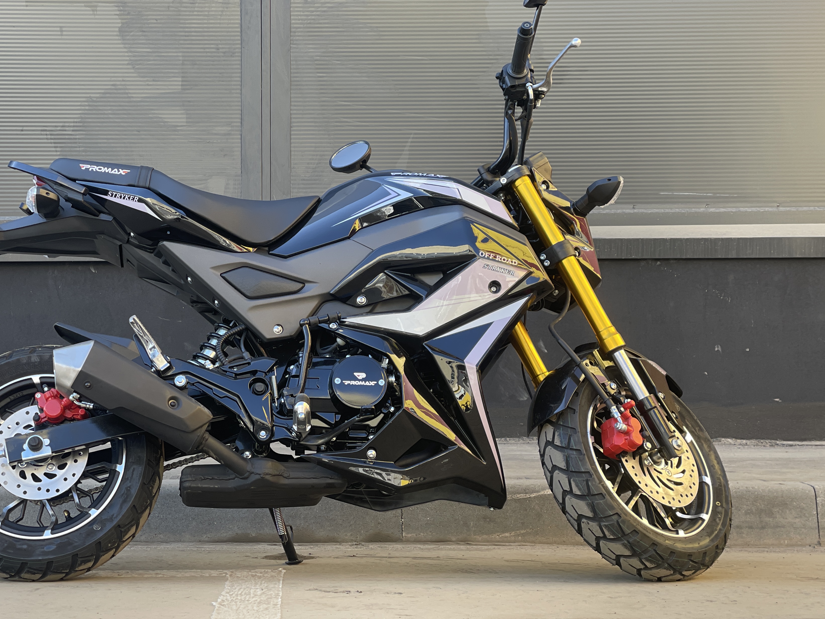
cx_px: 330
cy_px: 261
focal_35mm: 64
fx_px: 1525
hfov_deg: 30.2
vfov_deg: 22.9
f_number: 2
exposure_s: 1/122
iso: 32
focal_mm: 6
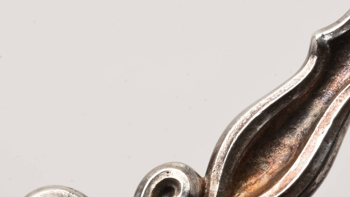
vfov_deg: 9.0
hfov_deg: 16.1
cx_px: 220
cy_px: 220
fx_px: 1234
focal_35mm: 133
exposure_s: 1/125
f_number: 25
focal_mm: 44
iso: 100
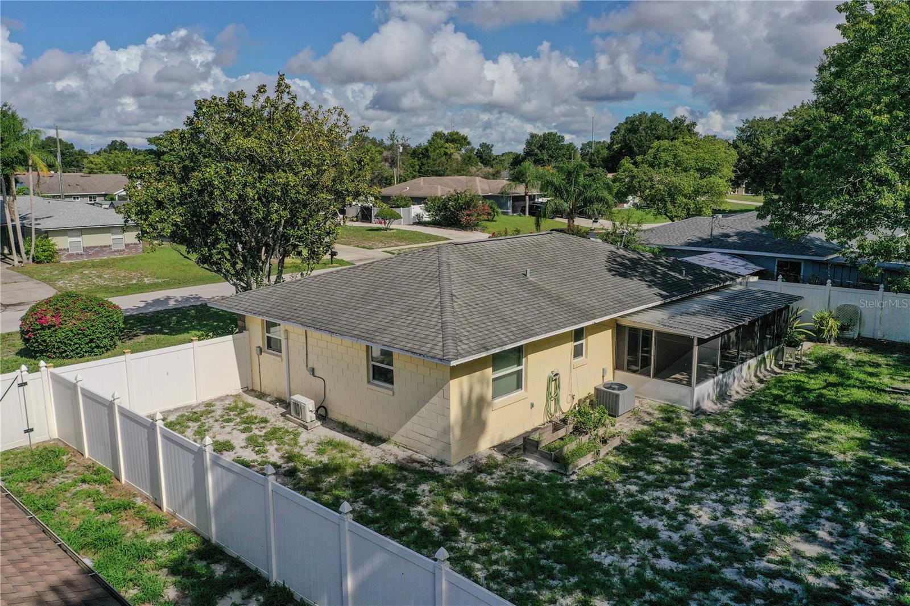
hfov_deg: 65.5
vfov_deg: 46.4
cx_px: 455
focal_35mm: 28
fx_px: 708
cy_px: 303
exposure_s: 1/120
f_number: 4.5
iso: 100
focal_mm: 10.26
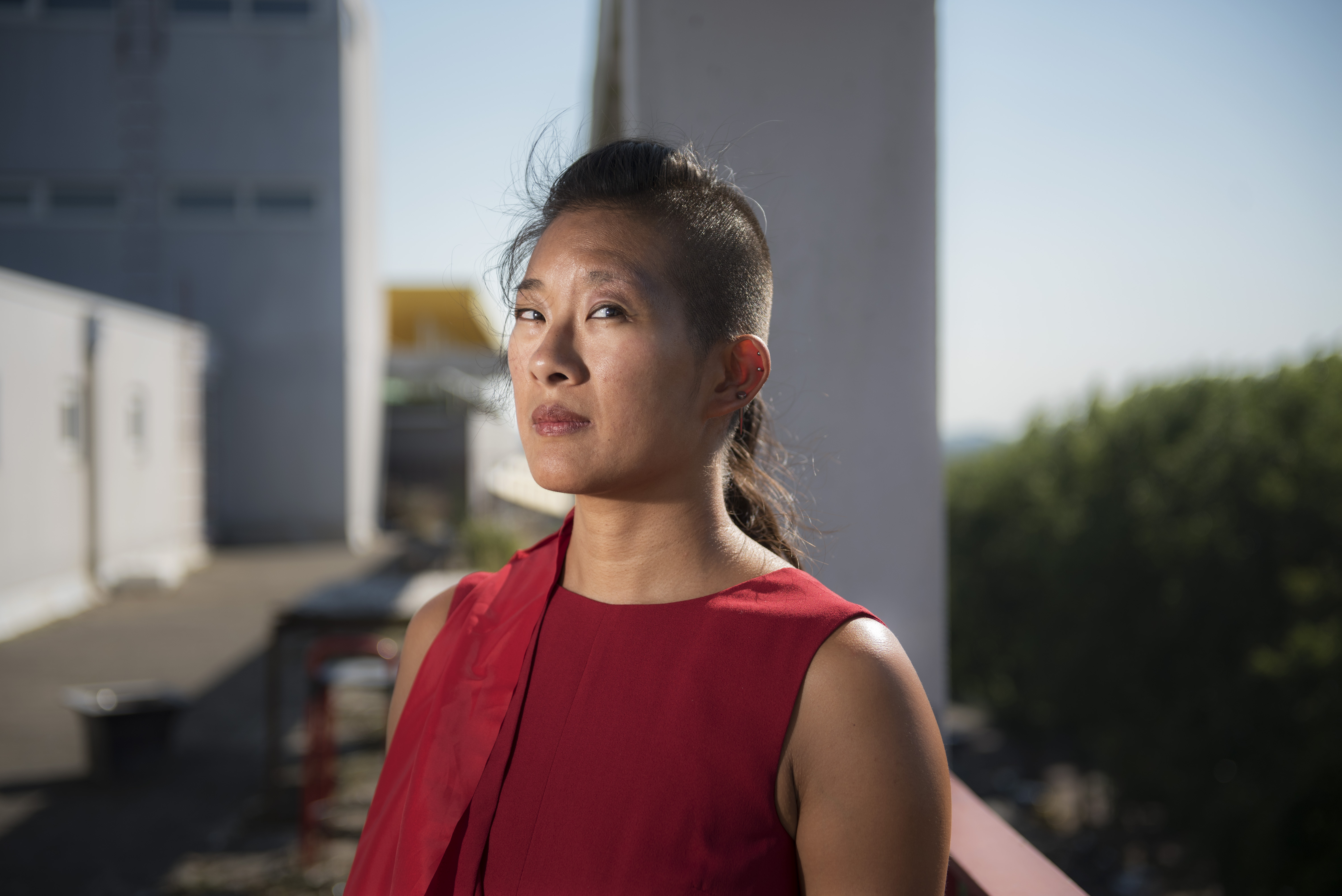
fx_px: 1939
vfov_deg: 26.0
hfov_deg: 38.2
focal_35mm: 52
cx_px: 671
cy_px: 448
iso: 100
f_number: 2.8
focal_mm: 52
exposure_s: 1/1600
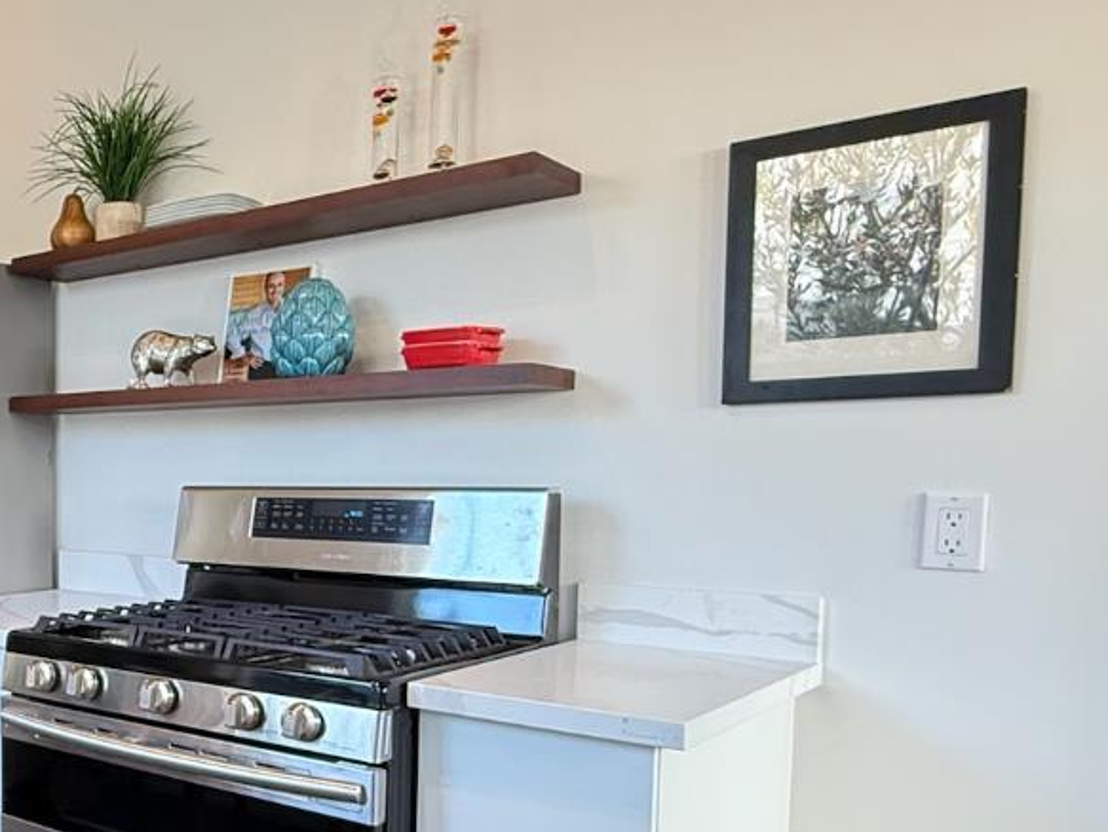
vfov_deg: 39.3
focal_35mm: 36
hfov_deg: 41.4
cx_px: -99
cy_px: 546
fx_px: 1153
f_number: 2.2
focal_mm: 2.22
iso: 320
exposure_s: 1/60
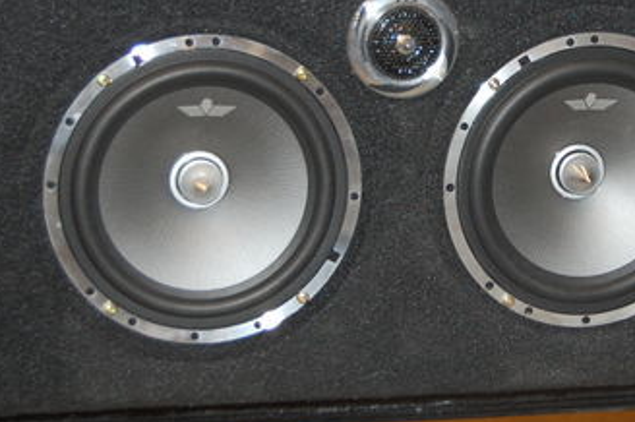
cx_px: 515
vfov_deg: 11.7
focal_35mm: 117
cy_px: 147
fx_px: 2062
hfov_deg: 17.4
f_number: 5
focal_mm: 40
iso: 400
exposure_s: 1/60
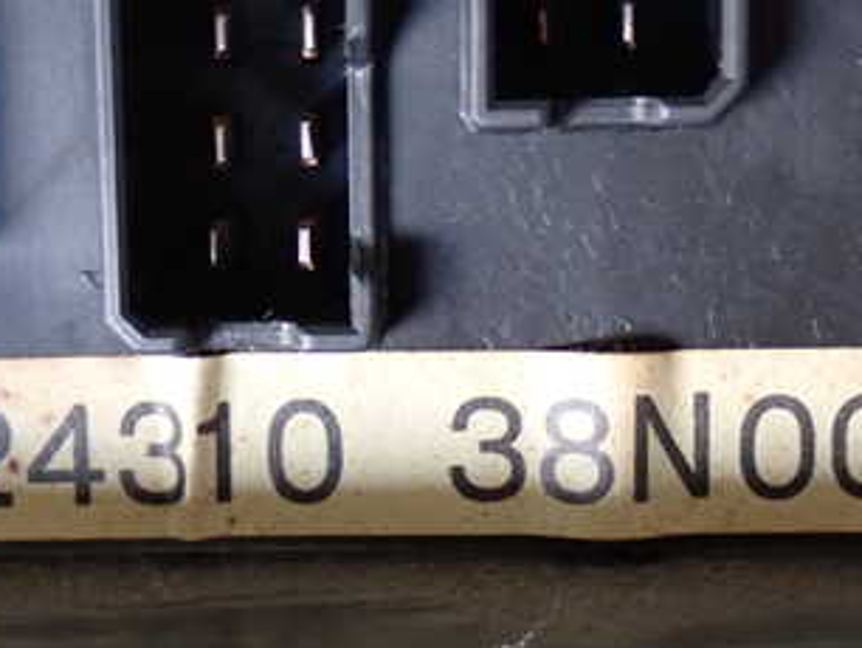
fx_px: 2442
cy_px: 431
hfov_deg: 20.0
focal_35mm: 98
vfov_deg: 15.1
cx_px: 400
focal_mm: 9.01
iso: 800
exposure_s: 1/25
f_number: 3.2
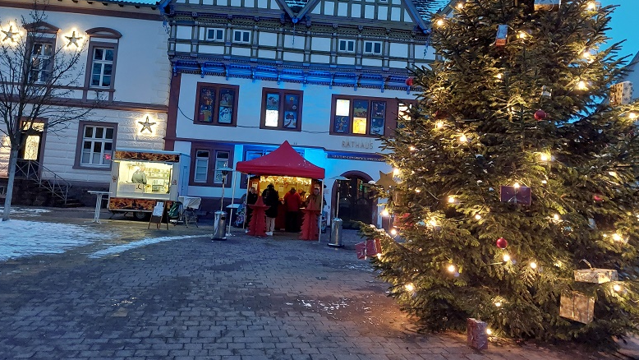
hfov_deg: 67.9
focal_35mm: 28
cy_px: 133
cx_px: 316
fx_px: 475
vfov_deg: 41.2
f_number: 1.8
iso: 500
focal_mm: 5.23
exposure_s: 1/25
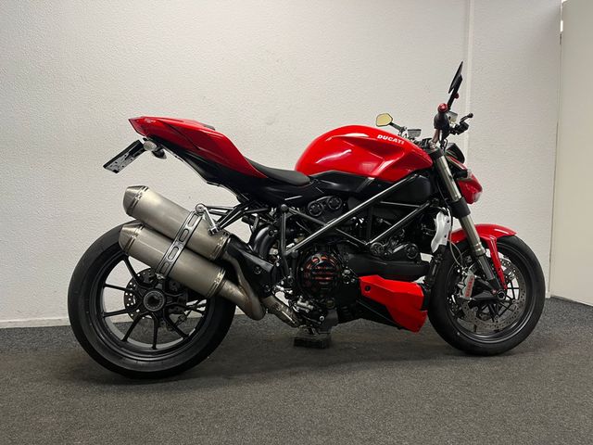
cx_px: 296
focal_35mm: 26
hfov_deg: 67.3
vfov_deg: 53.1
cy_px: 222
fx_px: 445
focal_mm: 5.1
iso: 80
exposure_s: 1/50
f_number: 1.6
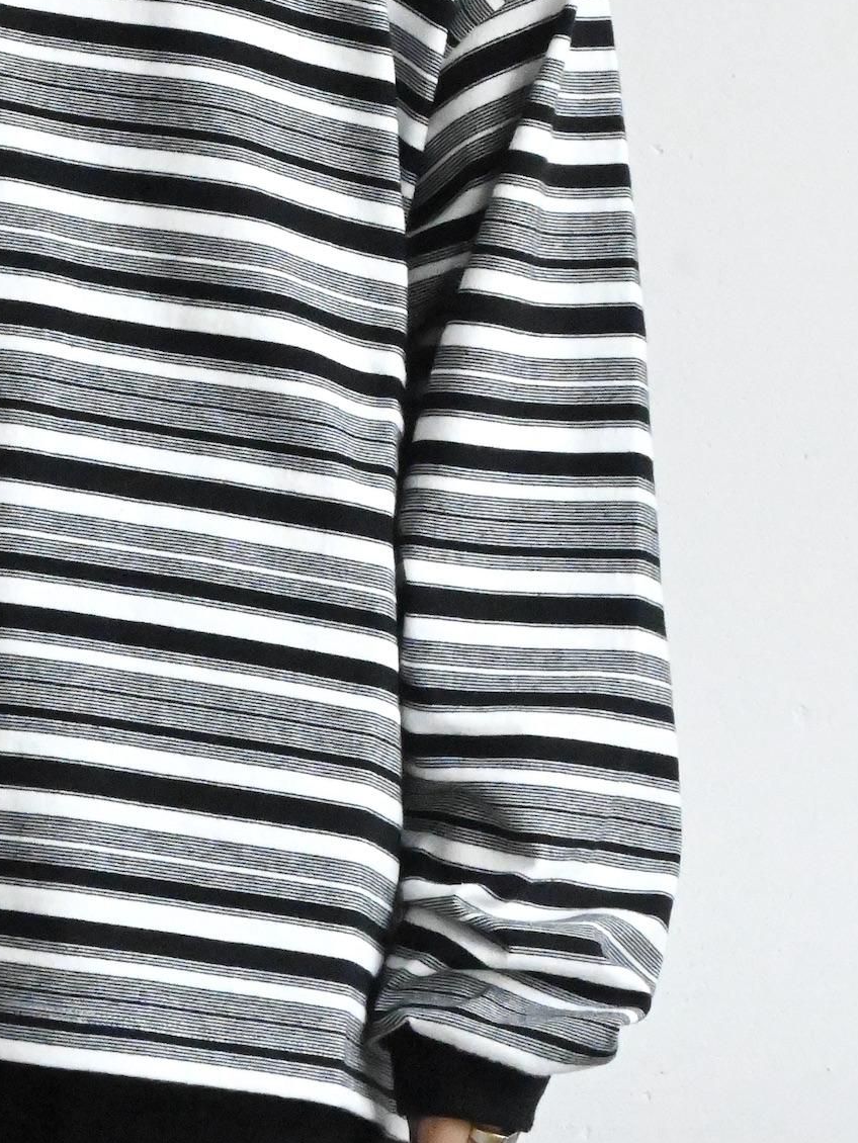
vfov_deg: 14.4
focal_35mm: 135
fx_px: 4460
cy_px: 52
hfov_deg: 10.9
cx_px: 39
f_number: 13
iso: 12800
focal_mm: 38
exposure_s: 1/640
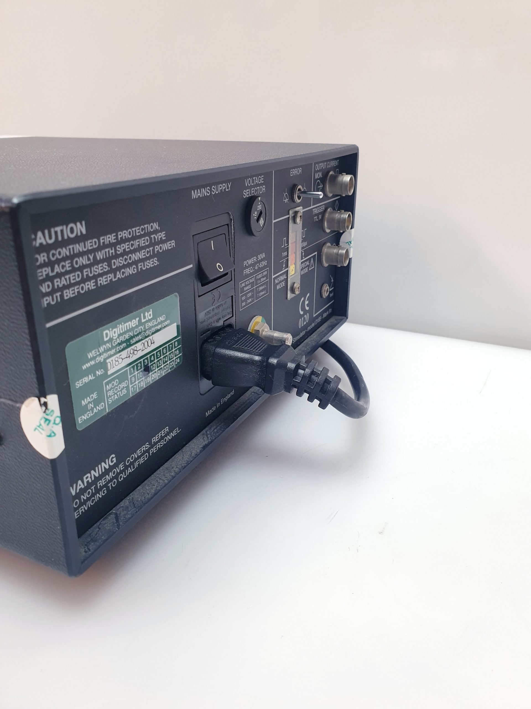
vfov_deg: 67.3
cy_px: 354
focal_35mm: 26
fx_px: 532
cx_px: 266
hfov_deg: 53.1
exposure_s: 1/50
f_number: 2.4
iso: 160
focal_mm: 4.3
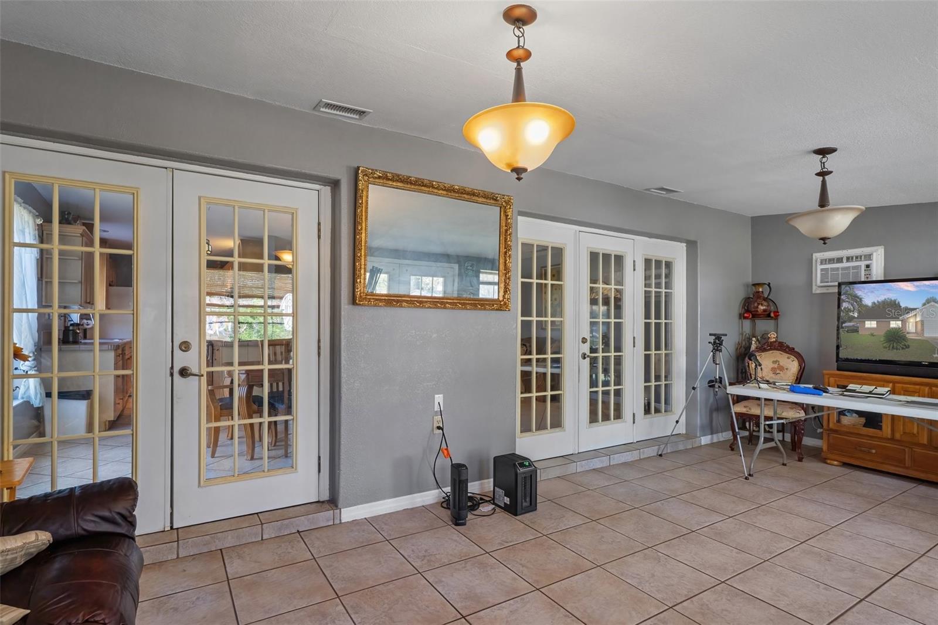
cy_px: 312
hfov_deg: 90.0
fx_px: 469
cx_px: 469
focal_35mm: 18
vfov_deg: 67.4
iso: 1000
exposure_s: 1/10
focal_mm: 12
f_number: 8
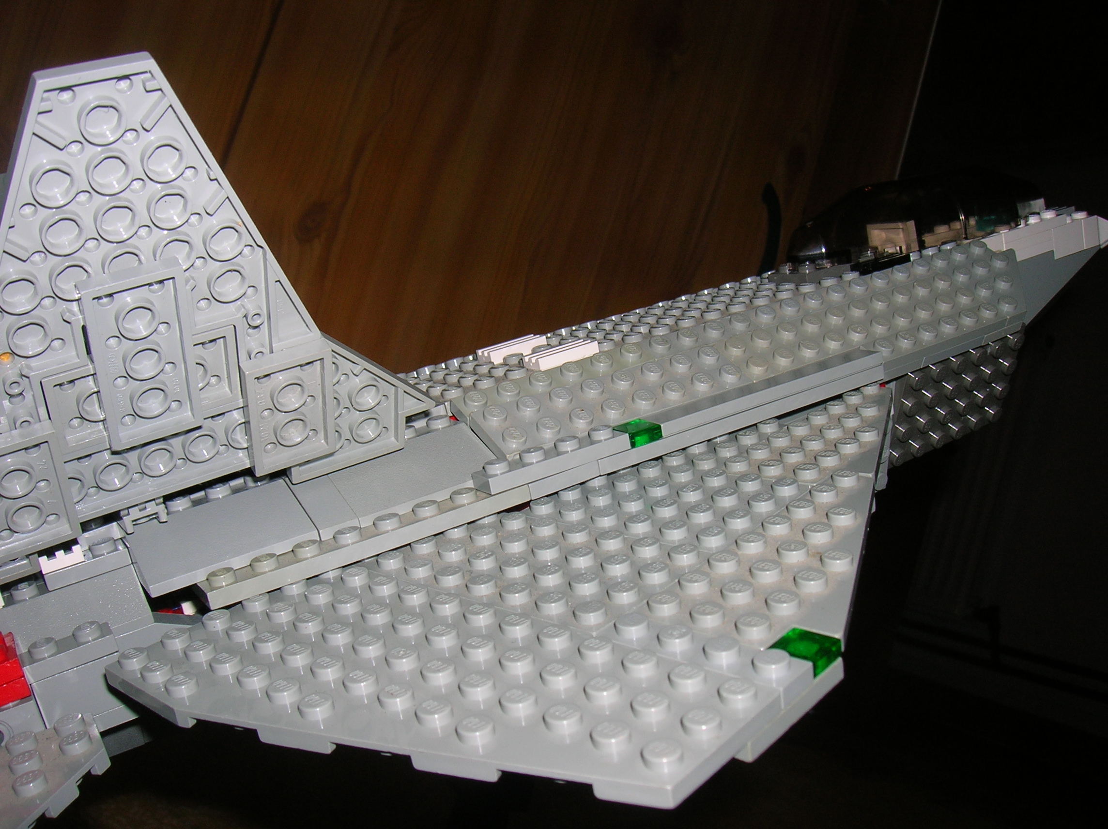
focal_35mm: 34
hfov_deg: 54.0
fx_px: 1087
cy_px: 414
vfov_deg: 41.7
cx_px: 554
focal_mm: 5.7
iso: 50
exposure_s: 1/60.1
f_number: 4.9
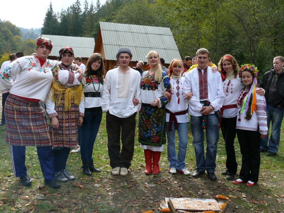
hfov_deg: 52.6
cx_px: 142
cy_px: 106
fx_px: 287
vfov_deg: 40.7
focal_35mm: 35
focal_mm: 7.4
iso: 100
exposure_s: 1/200
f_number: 4.5
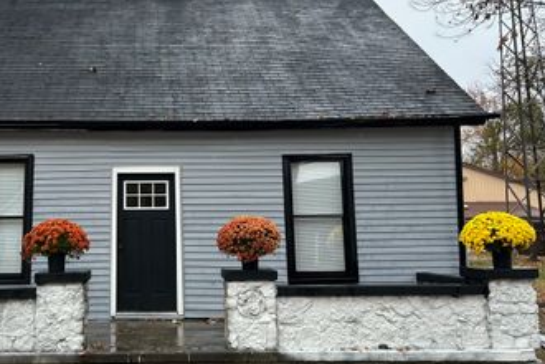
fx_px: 621
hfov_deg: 46.0
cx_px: 149
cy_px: 148
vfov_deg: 32.5
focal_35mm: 41
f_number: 1.5
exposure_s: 1/902
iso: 50
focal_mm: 5.7
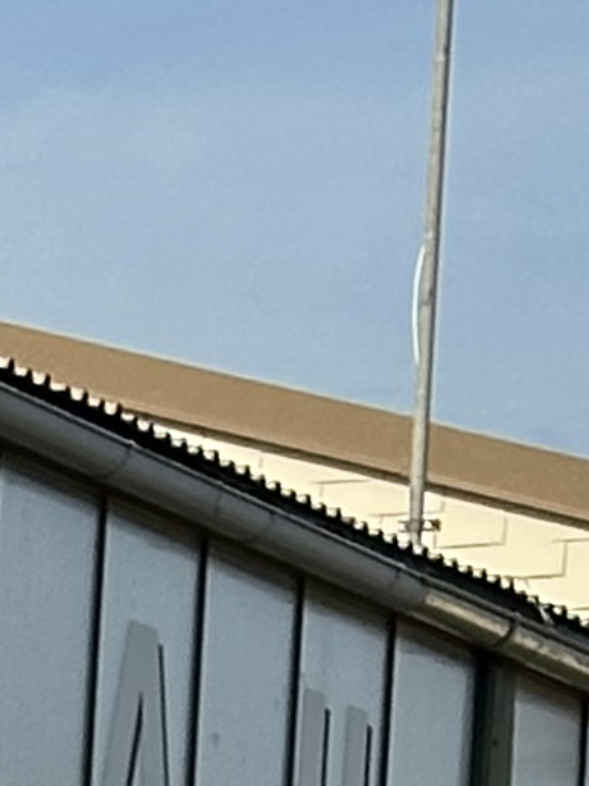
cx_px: -788
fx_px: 8508
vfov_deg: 4.9
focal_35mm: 375
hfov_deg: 3.9
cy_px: 2695
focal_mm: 6.86
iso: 64
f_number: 1.78
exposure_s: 1/3257
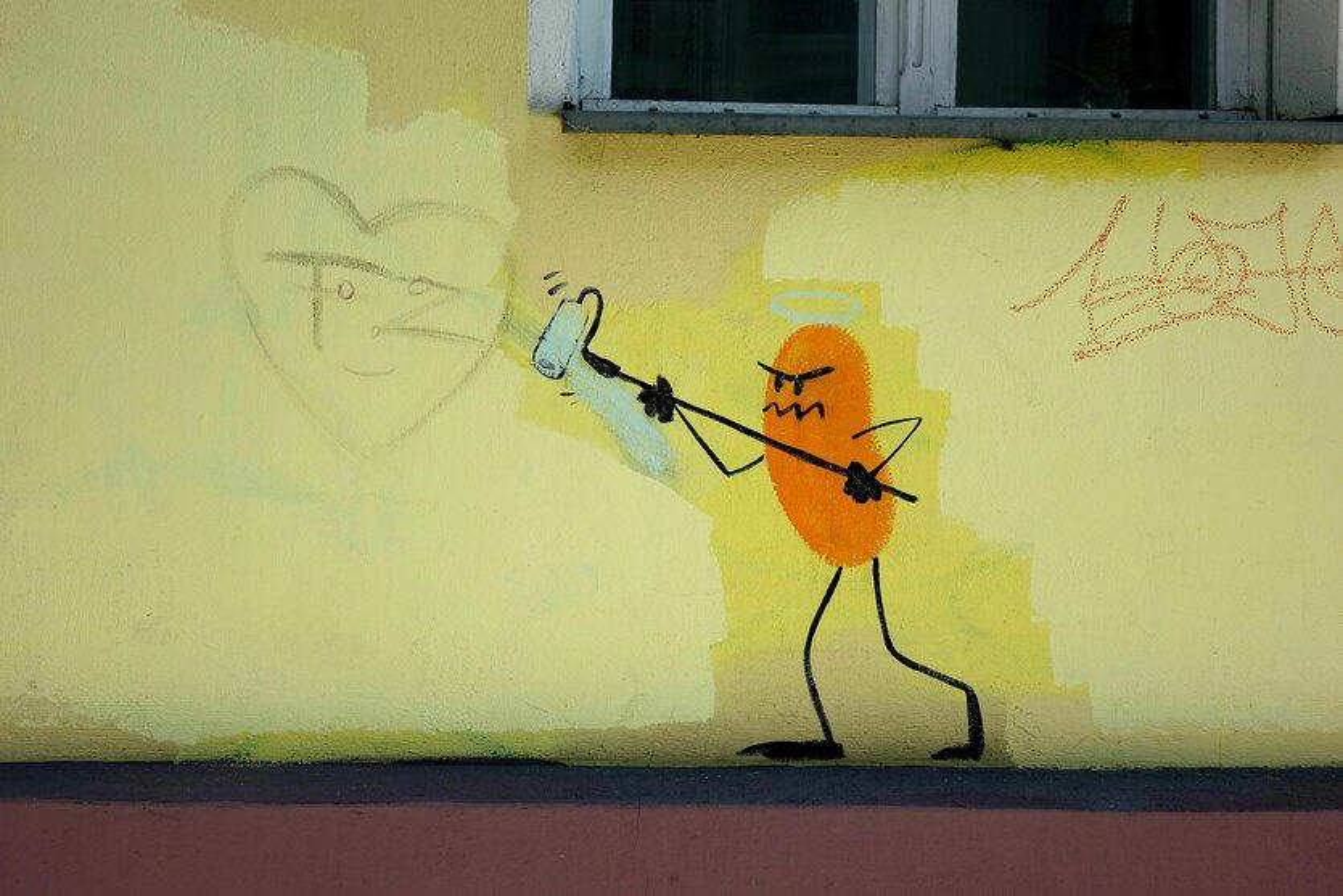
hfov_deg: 55.8
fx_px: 1269
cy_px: 448
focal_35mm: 34
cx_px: 672
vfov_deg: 38.9
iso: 125
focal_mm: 12.3
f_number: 4
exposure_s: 1/320
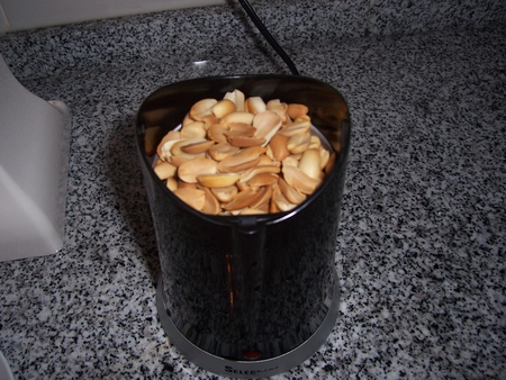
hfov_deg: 53.9
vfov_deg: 41.8
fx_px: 497
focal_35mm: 34
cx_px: 253
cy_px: 190
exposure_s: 1/60
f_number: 2.7
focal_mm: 5.6
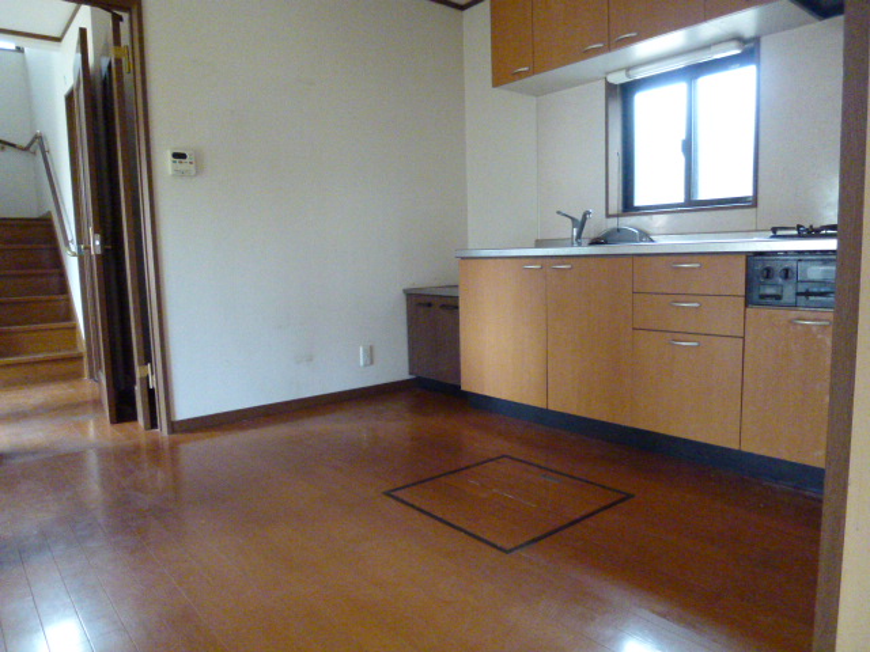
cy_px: 326
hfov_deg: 71.6
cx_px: 435
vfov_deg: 56.8
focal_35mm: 24
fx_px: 603
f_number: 2.2
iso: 800
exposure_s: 1/100
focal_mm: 4.3
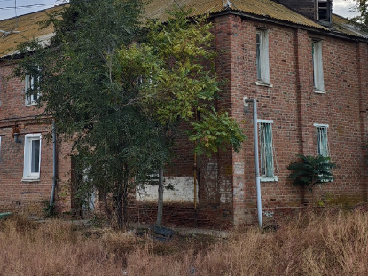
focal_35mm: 72
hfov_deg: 27.0
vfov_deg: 20.4
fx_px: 765
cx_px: 149
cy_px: 97
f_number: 1.57
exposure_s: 1/161
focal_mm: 6.54
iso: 71
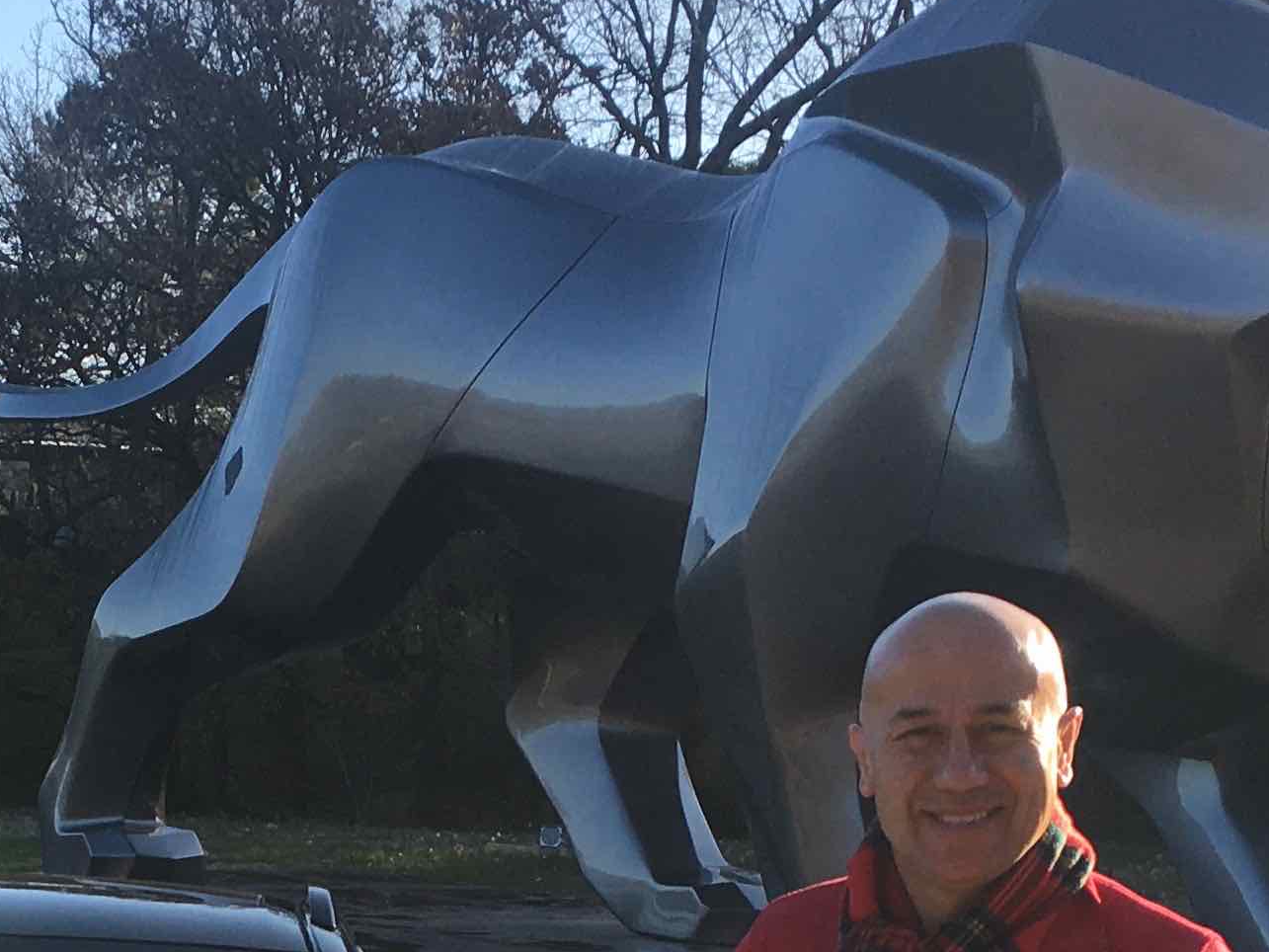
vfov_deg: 15.5
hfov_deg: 21.2
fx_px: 3336
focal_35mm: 91
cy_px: 1214
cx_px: 214
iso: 25
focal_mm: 4.15
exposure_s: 1/705
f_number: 2.2
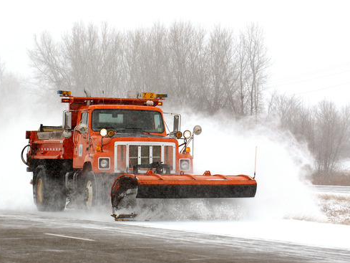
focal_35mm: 198
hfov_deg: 10.0
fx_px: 2002
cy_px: 132
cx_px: 180
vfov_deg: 7.5
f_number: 7.1
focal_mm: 120
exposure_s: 1/500
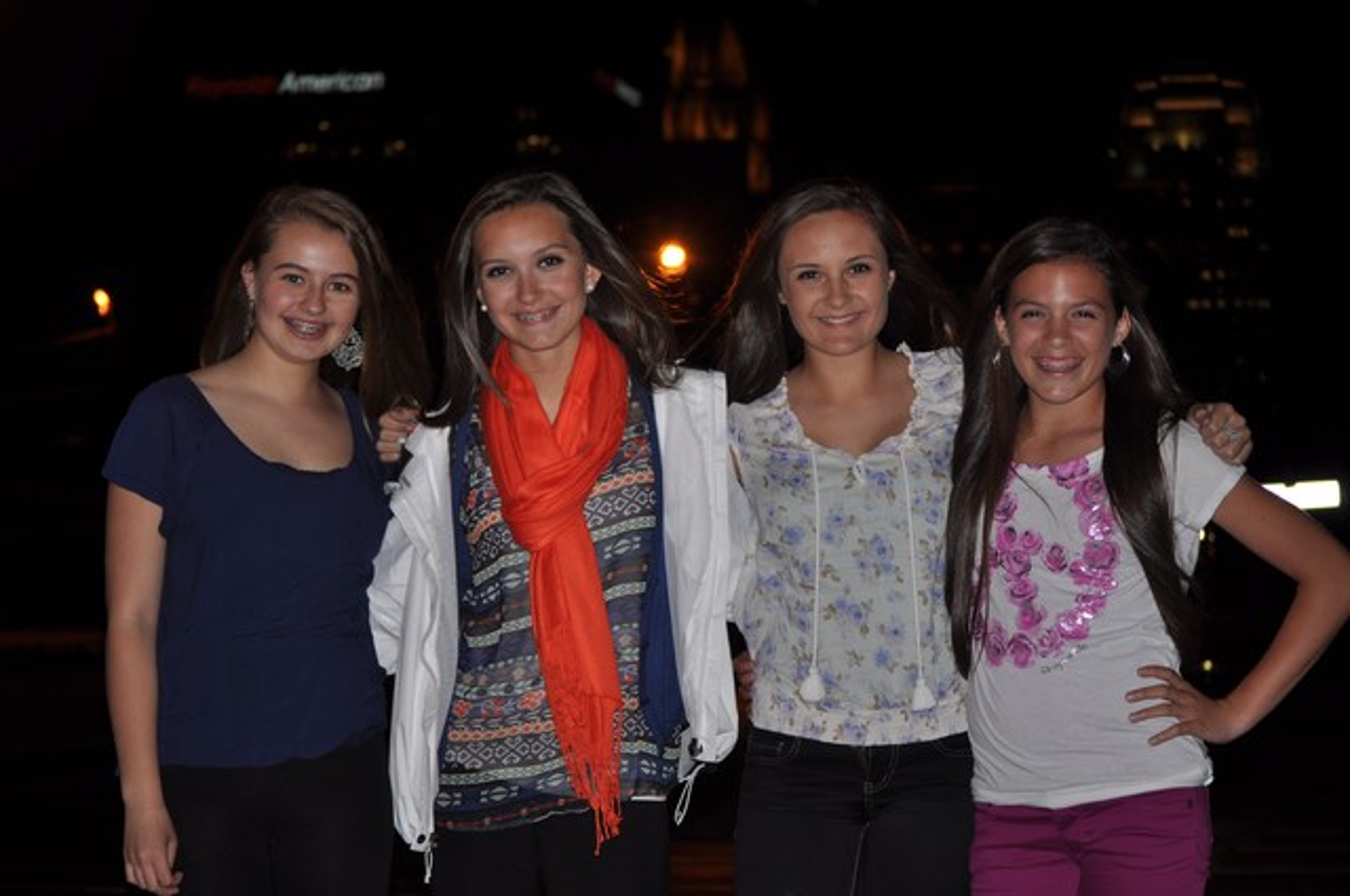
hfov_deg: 24.6
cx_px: 675
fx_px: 3090
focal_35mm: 82
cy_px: 448
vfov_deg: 16.5
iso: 200
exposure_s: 1/60
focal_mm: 55
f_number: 4
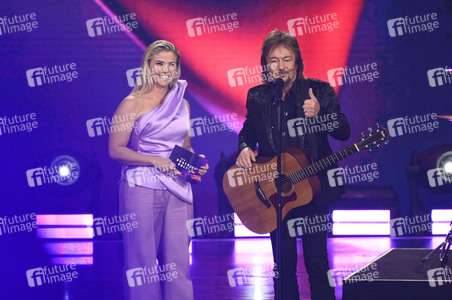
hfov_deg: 4.1
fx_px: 6273
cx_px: 226
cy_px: 150
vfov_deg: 2.7
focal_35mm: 500
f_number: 5.6
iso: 6400
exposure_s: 1/250
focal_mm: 500
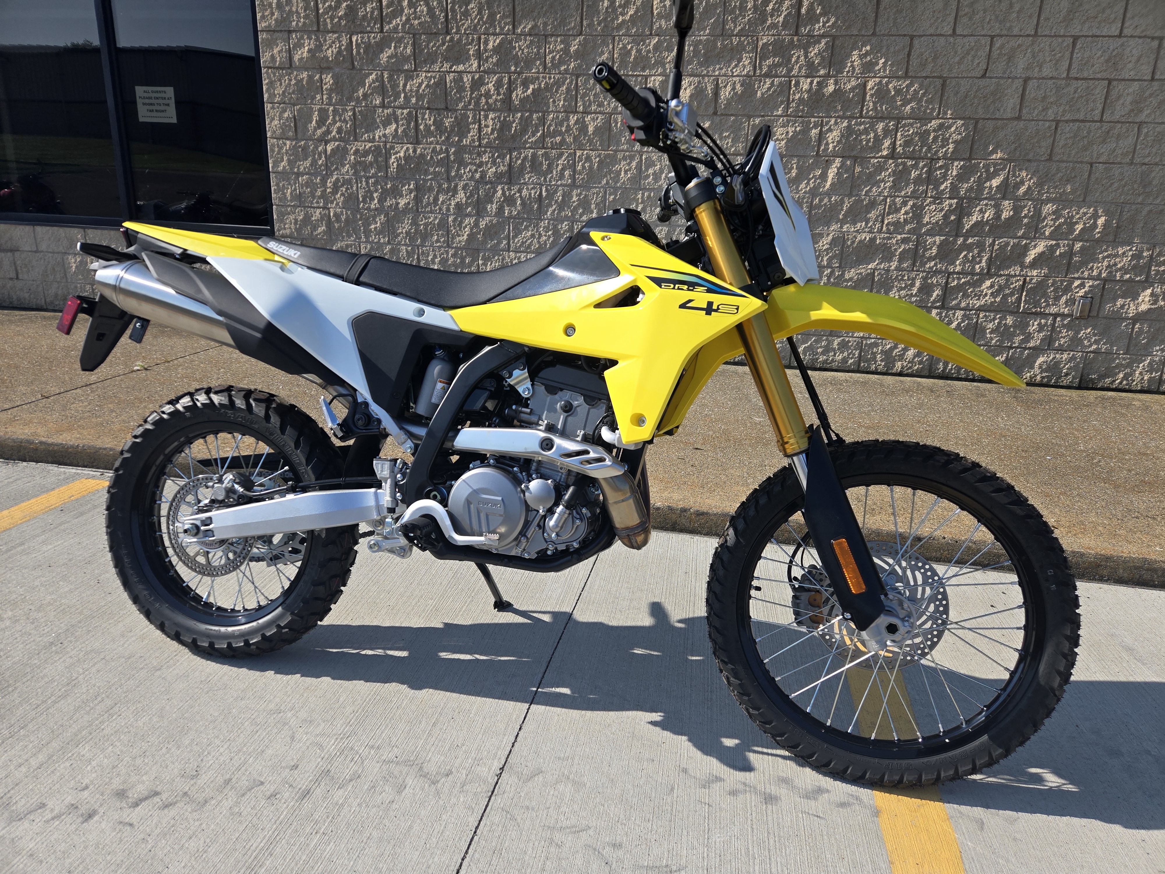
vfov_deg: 58.9
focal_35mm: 23
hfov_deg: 73.9
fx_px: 774
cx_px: 582
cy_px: 437
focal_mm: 5.4
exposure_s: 1/2921
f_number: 1.8
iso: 40
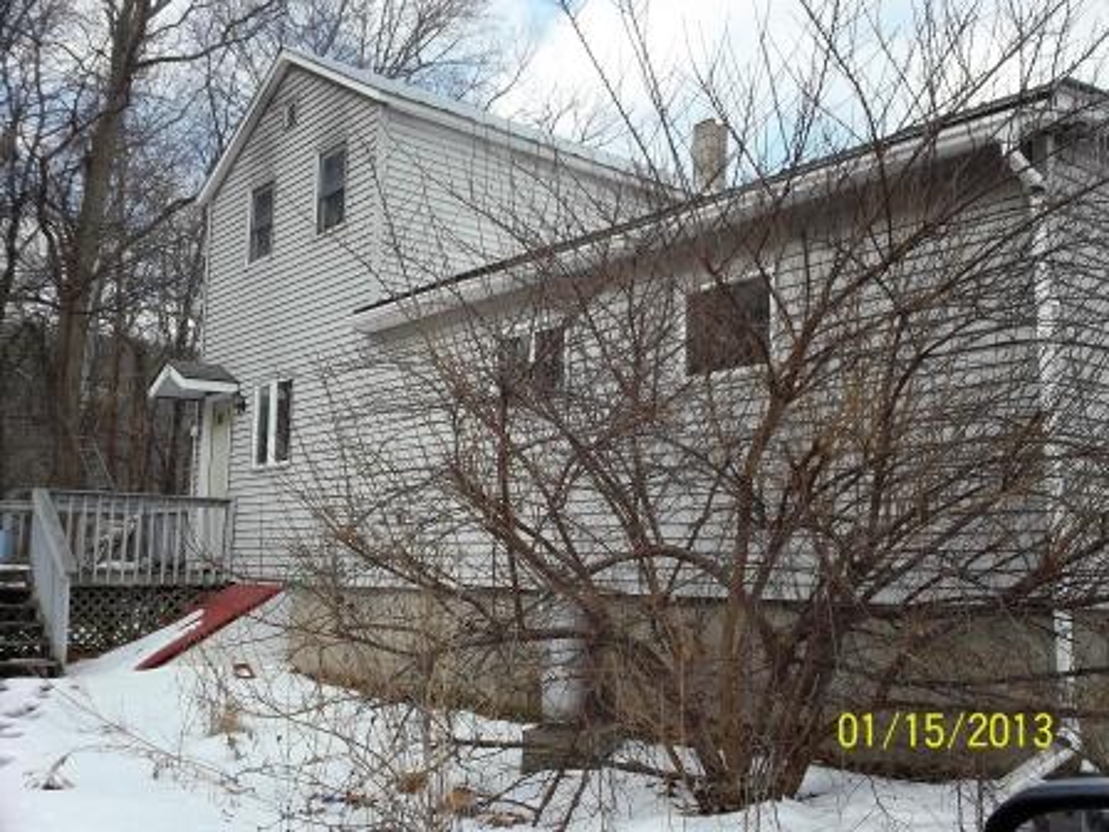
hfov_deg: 49.0
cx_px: 554
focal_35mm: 38
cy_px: 416
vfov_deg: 37.7
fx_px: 1217
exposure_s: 1/250
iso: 80
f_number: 4.5
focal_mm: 6.3
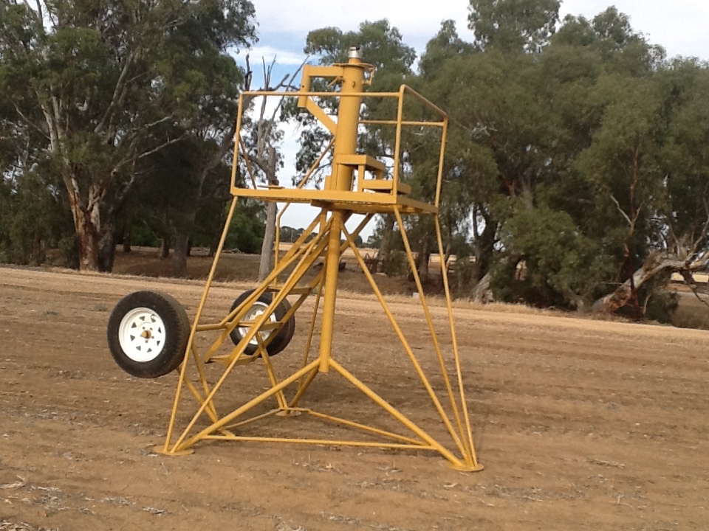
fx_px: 901
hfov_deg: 42.9
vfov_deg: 32.9
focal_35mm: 44
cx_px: 354
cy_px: 266
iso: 40
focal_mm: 2.03
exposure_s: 1/955
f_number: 2.4
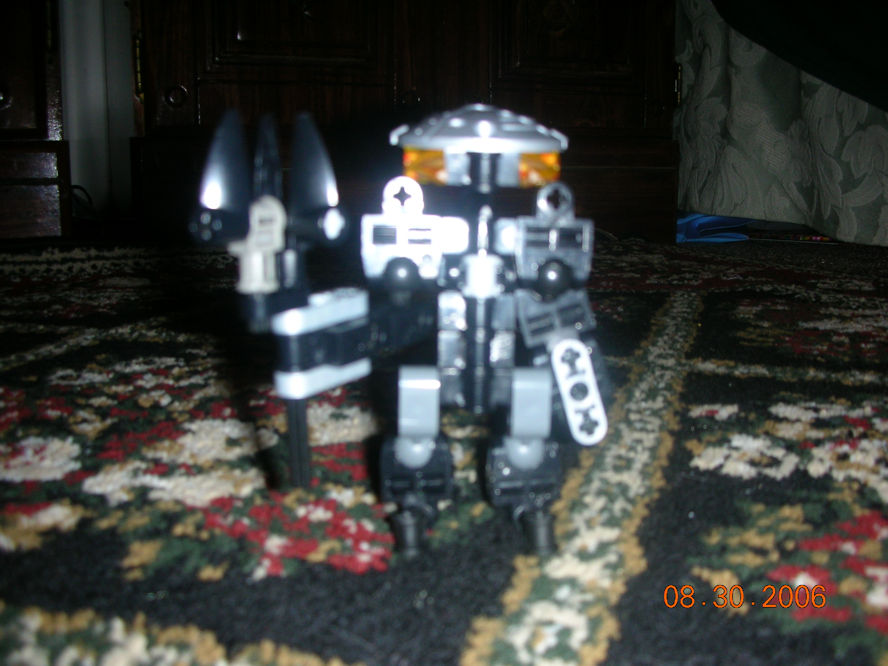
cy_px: 333
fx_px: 898
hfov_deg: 52.6
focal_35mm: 35
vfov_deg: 40.7
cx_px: 444
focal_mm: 5.8
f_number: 3
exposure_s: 1/60.1
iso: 50
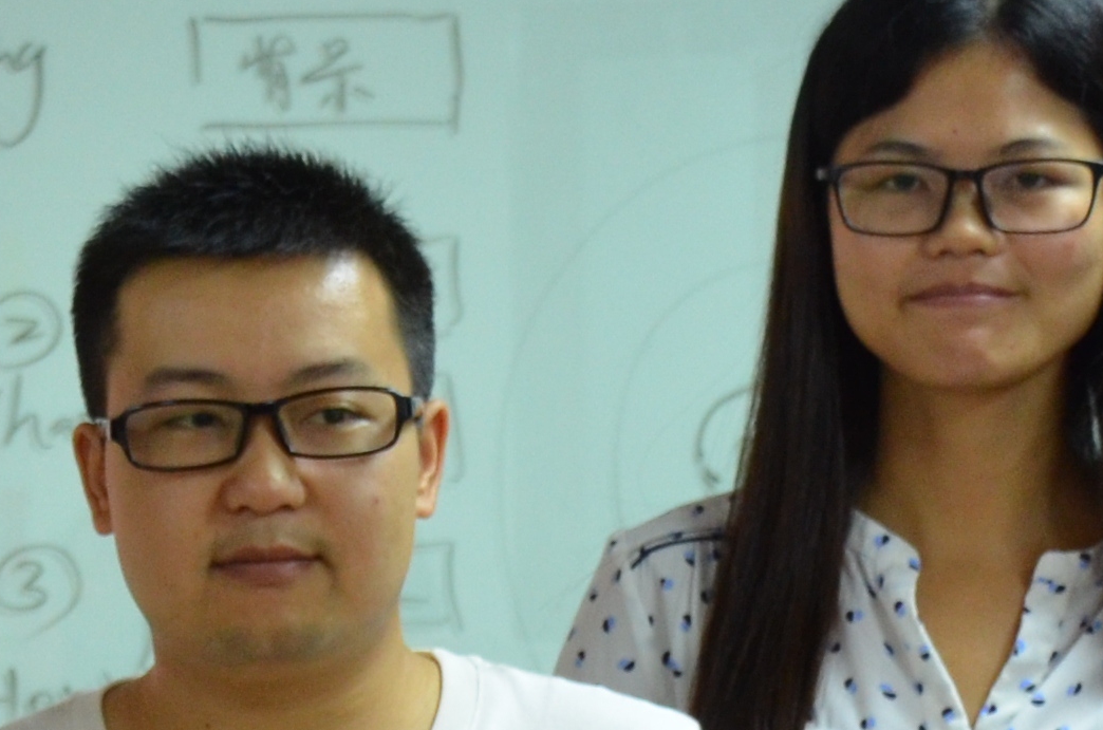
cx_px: -413
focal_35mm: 170
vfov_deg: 8.0
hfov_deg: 11.7
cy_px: 543
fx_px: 5197
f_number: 3.8
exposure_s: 1/60
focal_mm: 24
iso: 800
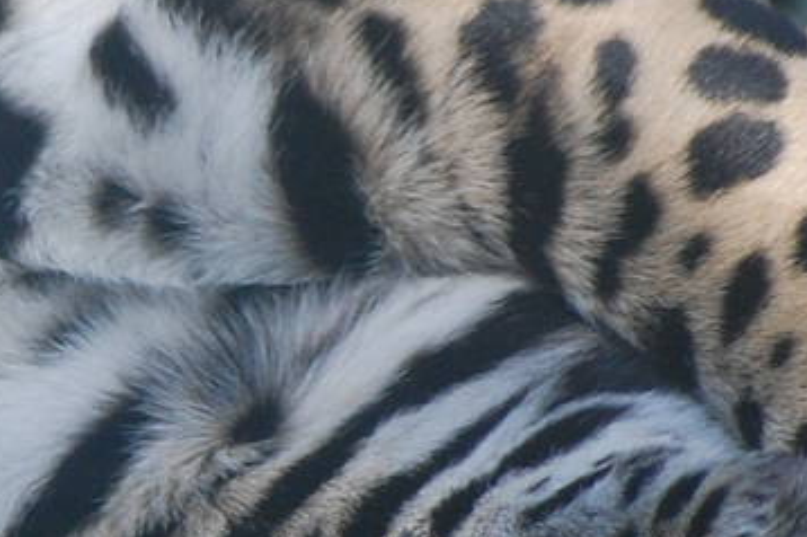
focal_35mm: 1106
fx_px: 24775
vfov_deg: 1.2
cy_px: 305
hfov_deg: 1.9
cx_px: -88
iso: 560
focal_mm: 165
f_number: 5.3
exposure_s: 1/500
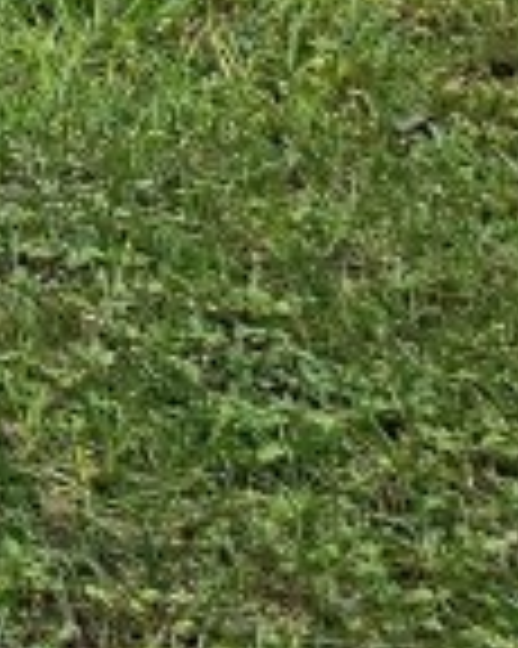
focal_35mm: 160
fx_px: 3069
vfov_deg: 10.0
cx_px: -1099
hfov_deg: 8.1
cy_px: -1076
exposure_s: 1/719
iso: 40
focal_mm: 5.4
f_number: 1.8
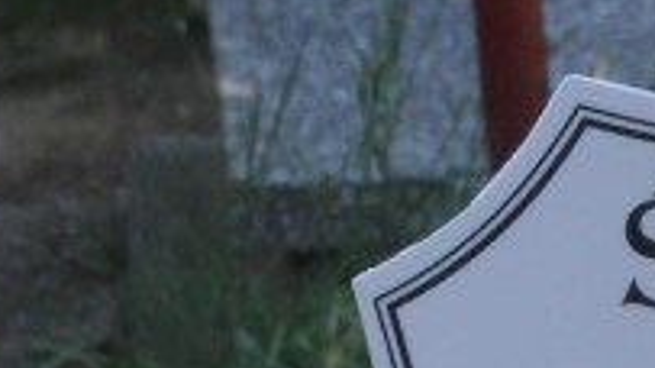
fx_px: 8229
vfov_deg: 2.6
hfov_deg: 4.5
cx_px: 881
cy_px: 584
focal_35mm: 474
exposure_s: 1/80
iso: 125
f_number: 5.8
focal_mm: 24.39
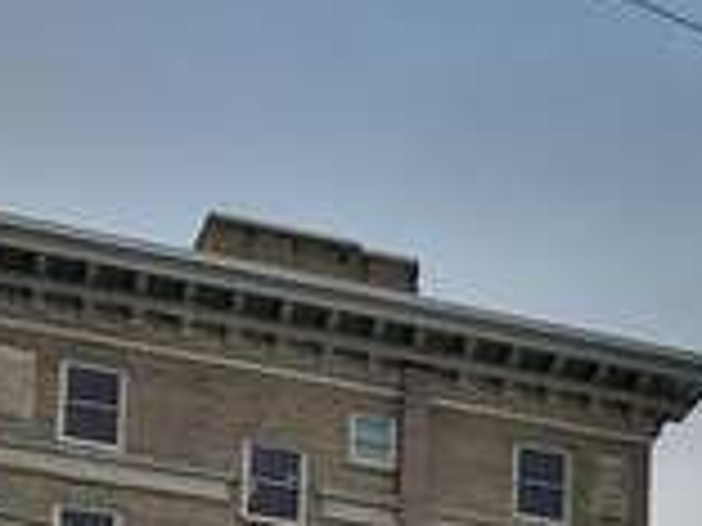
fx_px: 3022
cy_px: 1263
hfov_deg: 11.0
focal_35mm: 149
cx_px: 1737
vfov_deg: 9.0
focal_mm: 4.15
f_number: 2.2
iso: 25
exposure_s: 1/155
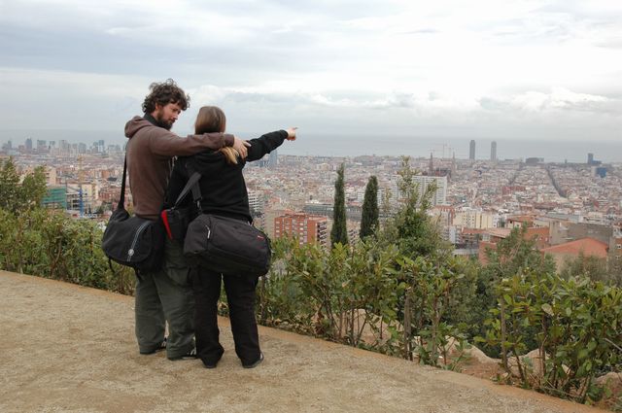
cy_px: 206
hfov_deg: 46.5
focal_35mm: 42
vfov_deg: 31.8
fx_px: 725
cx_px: 311
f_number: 8
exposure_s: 1/250
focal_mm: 28
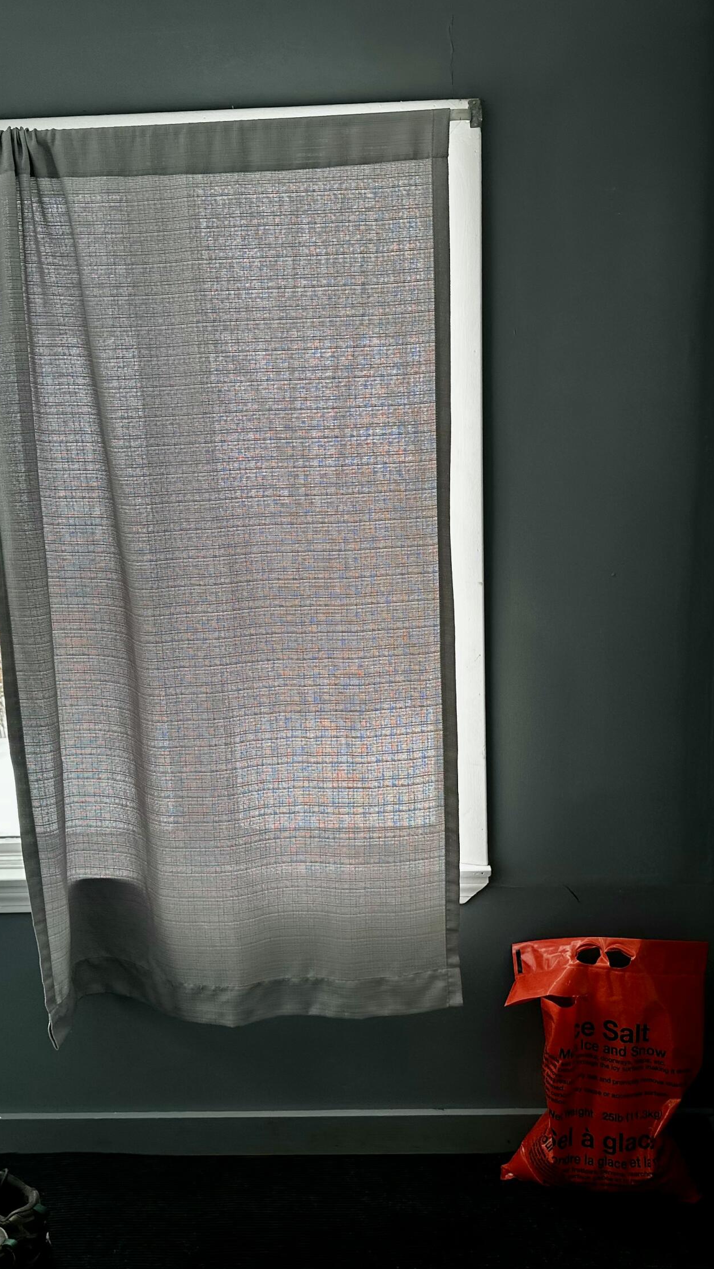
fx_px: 1178
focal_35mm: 35
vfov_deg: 56.6
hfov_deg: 33.7
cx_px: 389
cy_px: 636
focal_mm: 6.86
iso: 80
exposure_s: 1/298
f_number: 1.78
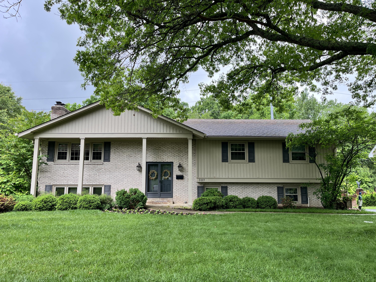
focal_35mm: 26
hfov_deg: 67.3
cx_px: 188
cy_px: 141
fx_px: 282
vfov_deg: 53.1
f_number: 1.6
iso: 50
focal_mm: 5.1
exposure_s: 1/539
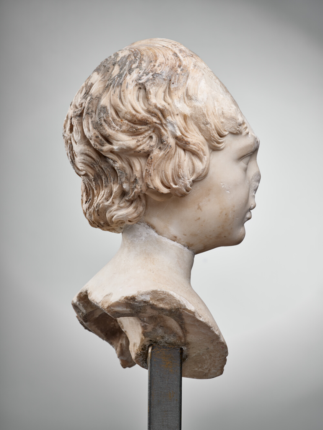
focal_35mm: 63
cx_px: 162
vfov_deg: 30.7
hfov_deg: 23.3
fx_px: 784
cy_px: 215
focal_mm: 80
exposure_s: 1/125
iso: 100
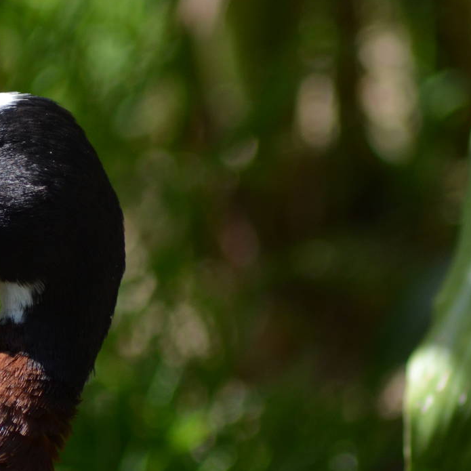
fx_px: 12623
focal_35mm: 820
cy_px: 291
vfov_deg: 2.1
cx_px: 44
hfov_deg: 2.1
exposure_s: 1/1000
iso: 640
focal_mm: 280
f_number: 5.3
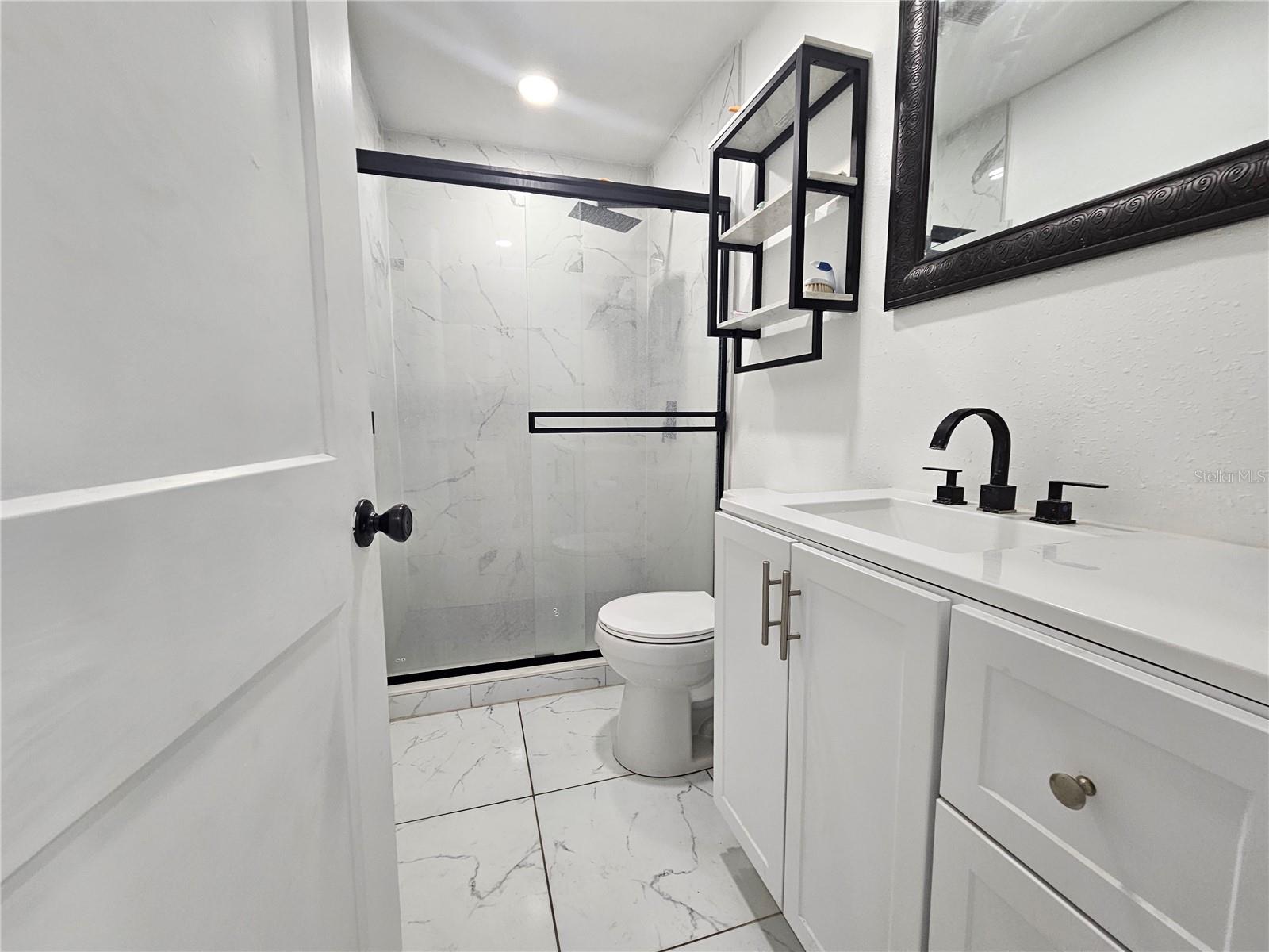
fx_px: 477
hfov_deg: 106.2
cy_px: 476
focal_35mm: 13
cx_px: 634
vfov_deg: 89.9
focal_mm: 2.2
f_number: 2.2
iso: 125
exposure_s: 1/60
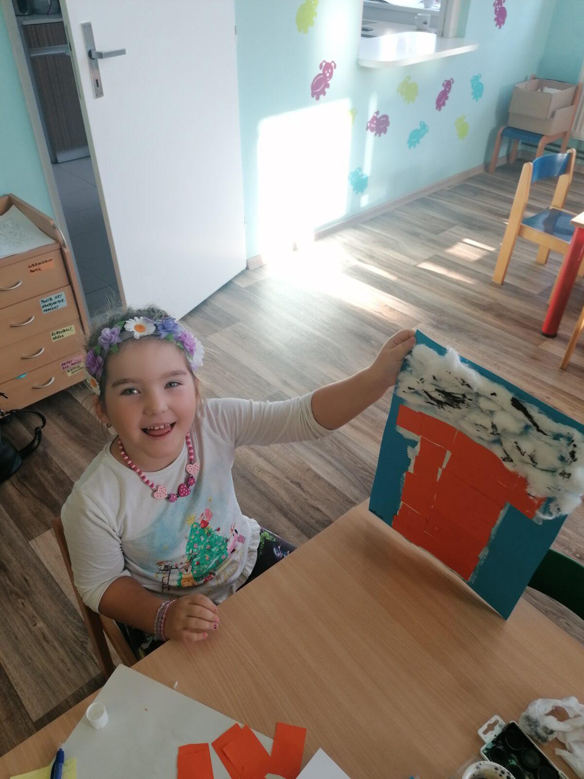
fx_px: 607
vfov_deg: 65.3
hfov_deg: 51.4
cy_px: 390
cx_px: 292
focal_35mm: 27
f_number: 1.8
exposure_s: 1/50
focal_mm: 4.75
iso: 64
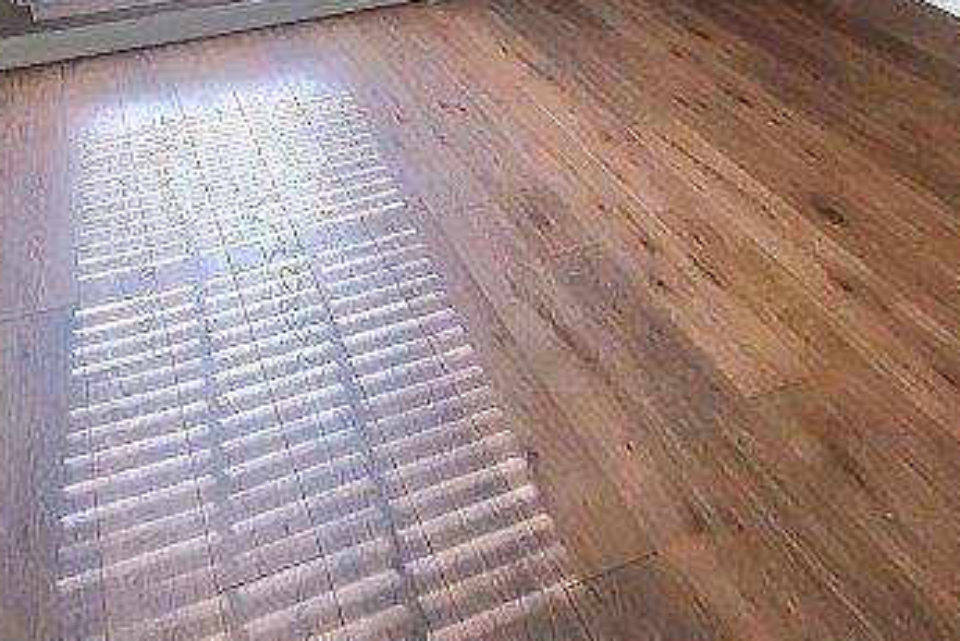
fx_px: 1067
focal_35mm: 40
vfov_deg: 29.9
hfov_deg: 48.4
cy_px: -72
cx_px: 513
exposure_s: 1/60.2
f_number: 2.2
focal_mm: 1.74
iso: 320
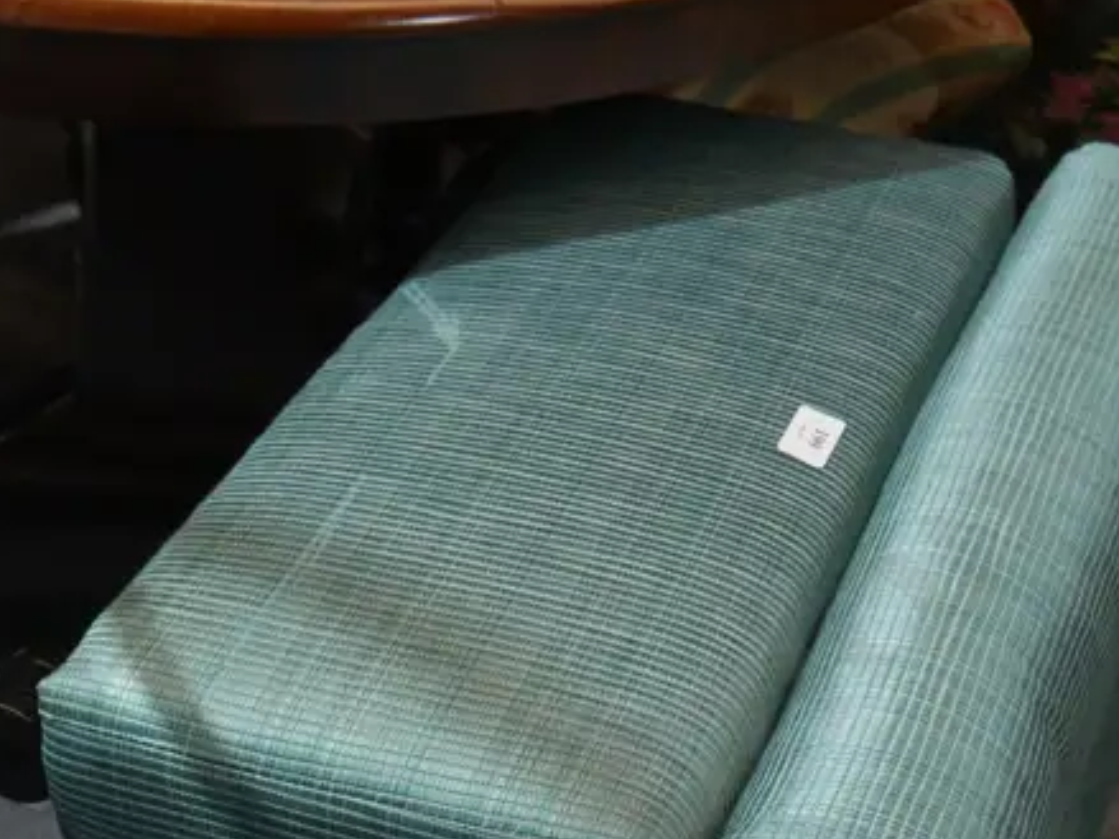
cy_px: 843
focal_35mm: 70
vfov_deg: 20.3
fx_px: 2262
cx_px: 581
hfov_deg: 27.8
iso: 500
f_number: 3.6
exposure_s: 1/60
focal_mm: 15
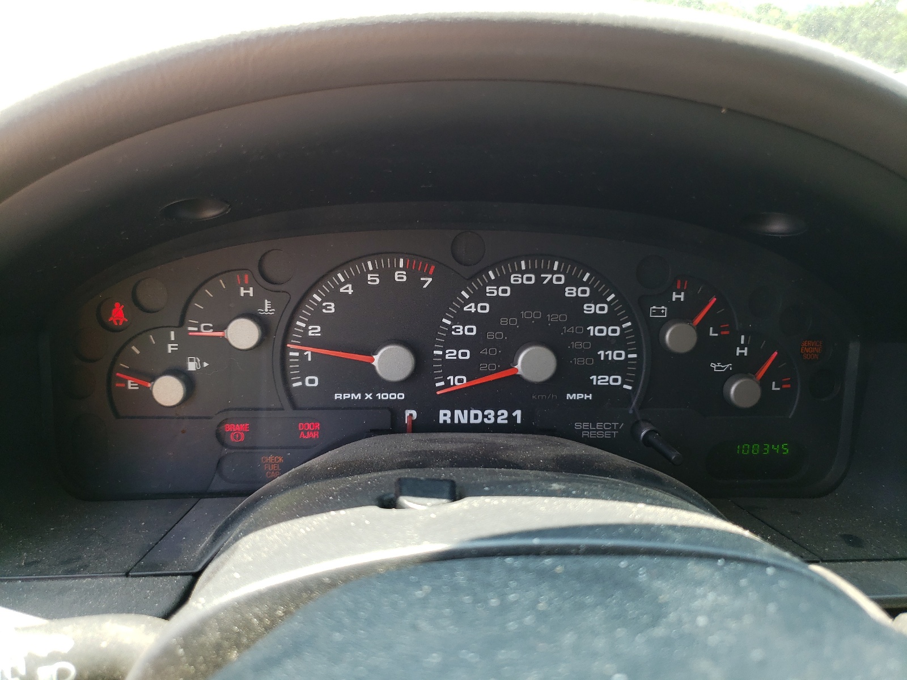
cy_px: 340
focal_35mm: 26
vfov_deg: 53.1
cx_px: 454
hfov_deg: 67.3
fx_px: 681
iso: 50
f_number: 1.5
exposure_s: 1/196
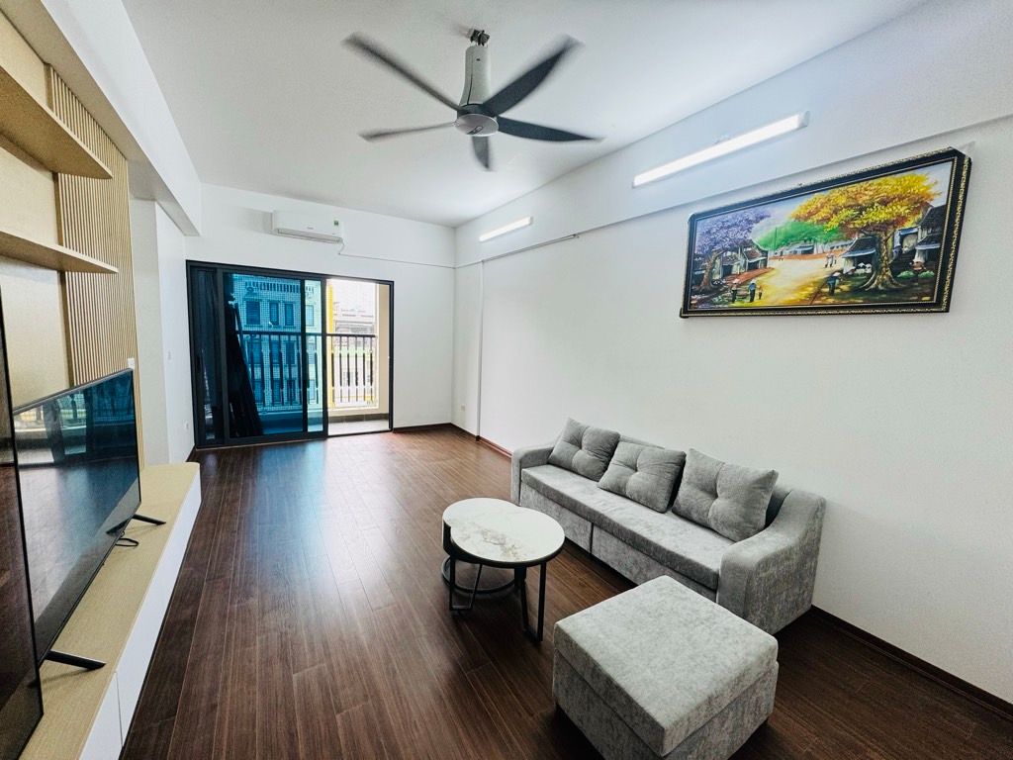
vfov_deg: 85.7
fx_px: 410
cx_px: 506
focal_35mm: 14
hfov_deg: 102.1
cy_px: 380
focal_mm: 2.22
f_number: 2.2
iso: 80
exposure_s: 1/100
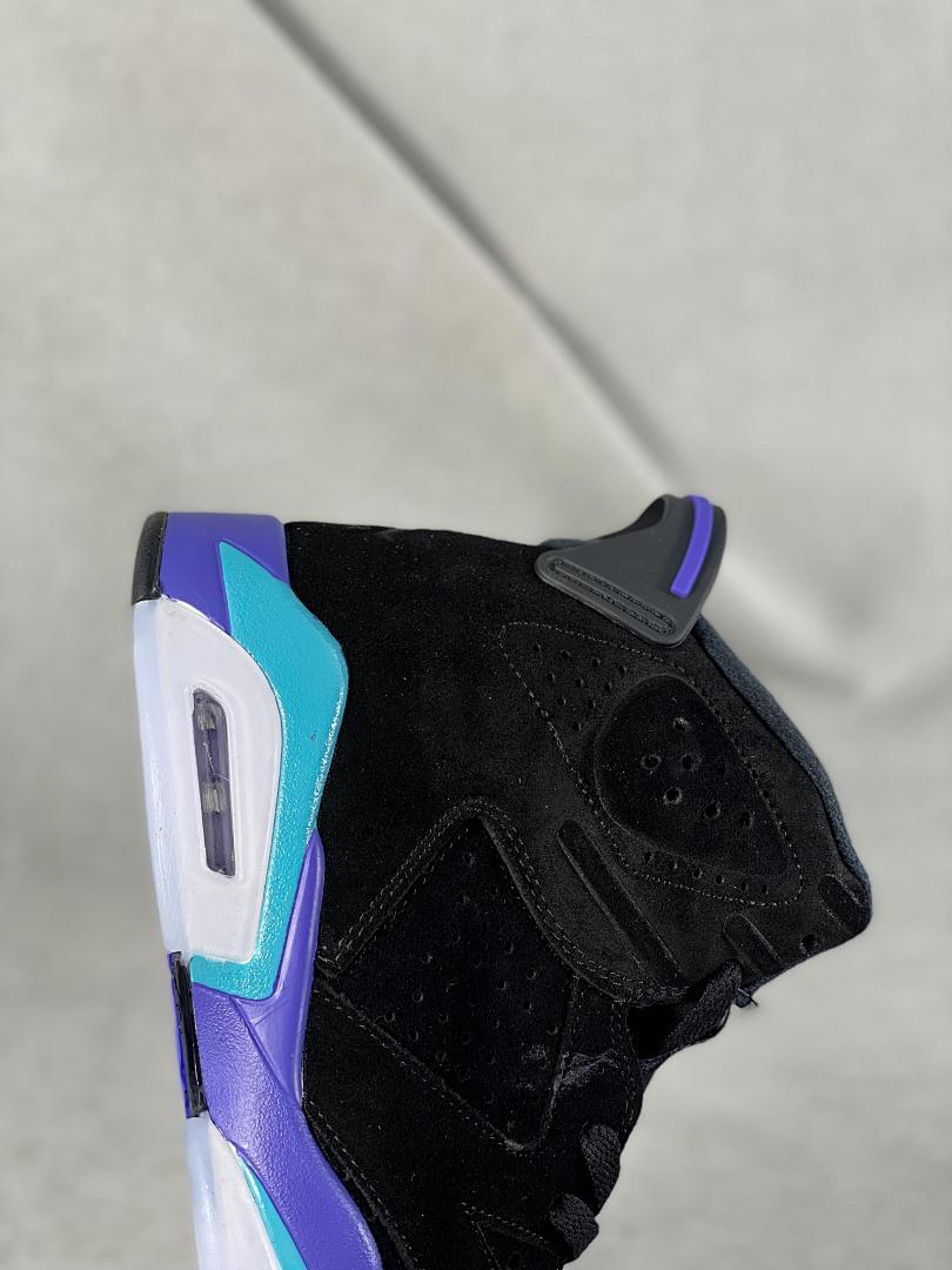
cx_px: 476
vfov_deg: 36.8
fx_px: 1907
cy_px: 635
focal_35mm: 52
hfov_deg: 28.0
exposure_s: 1/188
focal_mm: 6
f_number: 2
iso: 20
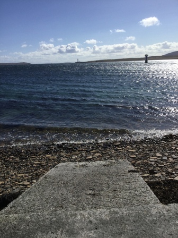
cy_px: 119
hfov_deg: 45.4
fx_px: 213
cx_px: 89
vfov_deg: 58.4
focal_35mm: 31
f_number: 2.4
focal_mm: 3.3
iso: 25
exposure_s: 1/2915
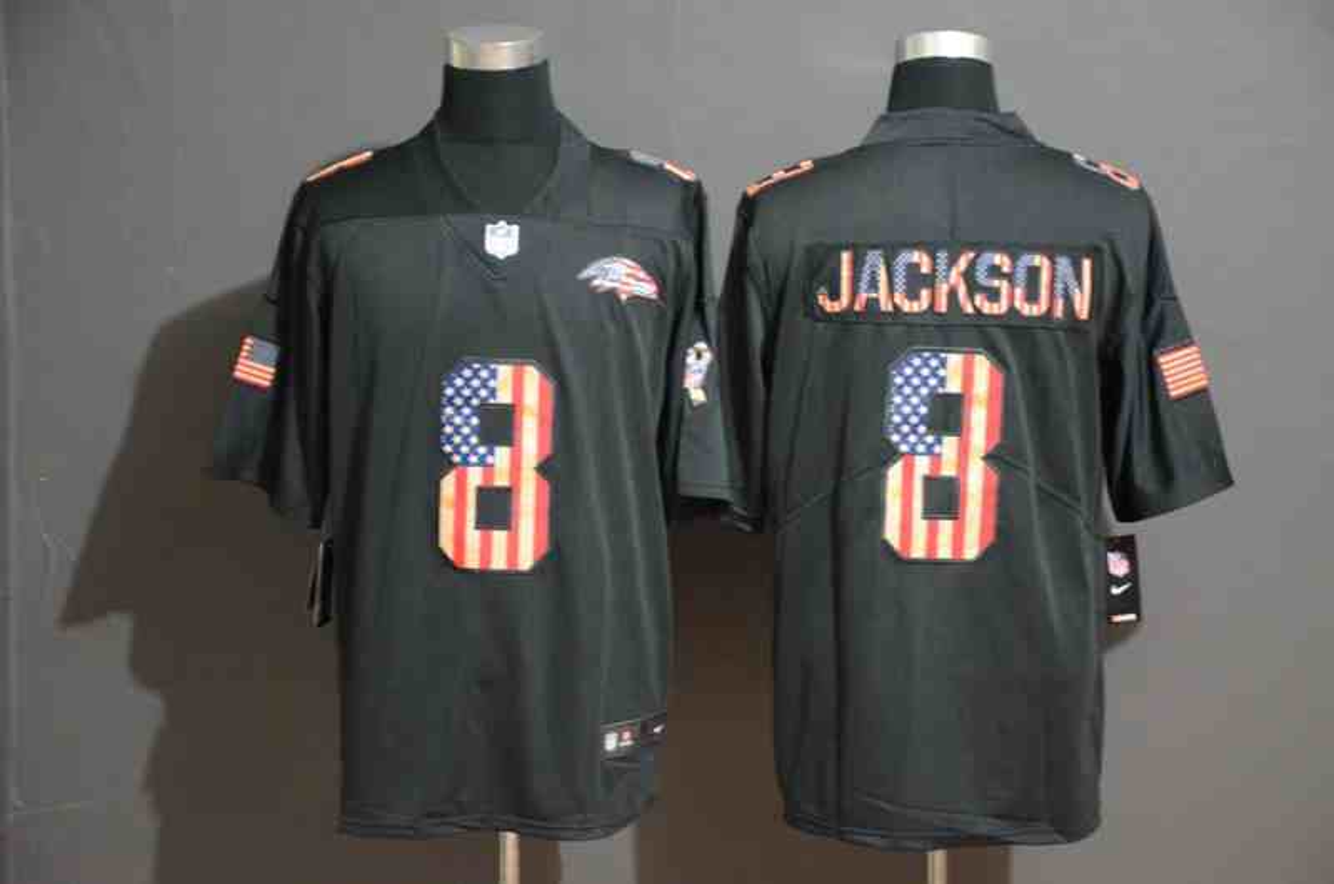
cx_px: 667
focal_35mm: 84
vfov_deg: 16.2
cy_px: 442
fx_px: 3106
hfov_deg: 24.2
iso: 4000
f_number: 4.8
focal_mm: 56
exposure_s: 1/10
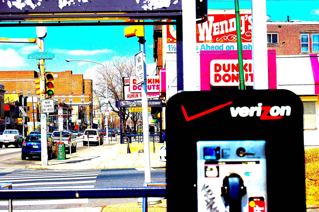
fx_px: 730
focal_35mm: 82
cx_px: 160
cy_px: 106
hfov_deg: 24.6
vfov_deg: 16.5
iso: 200
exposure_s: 1/320
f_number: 9
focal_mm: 55
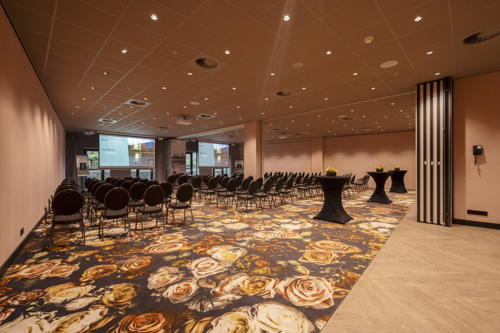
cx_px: 250
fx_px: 222
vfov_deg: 73.7
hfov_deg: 96.8
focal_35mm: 16
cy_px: 166
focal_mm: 16
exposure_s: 1/4
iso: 1600
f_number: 18
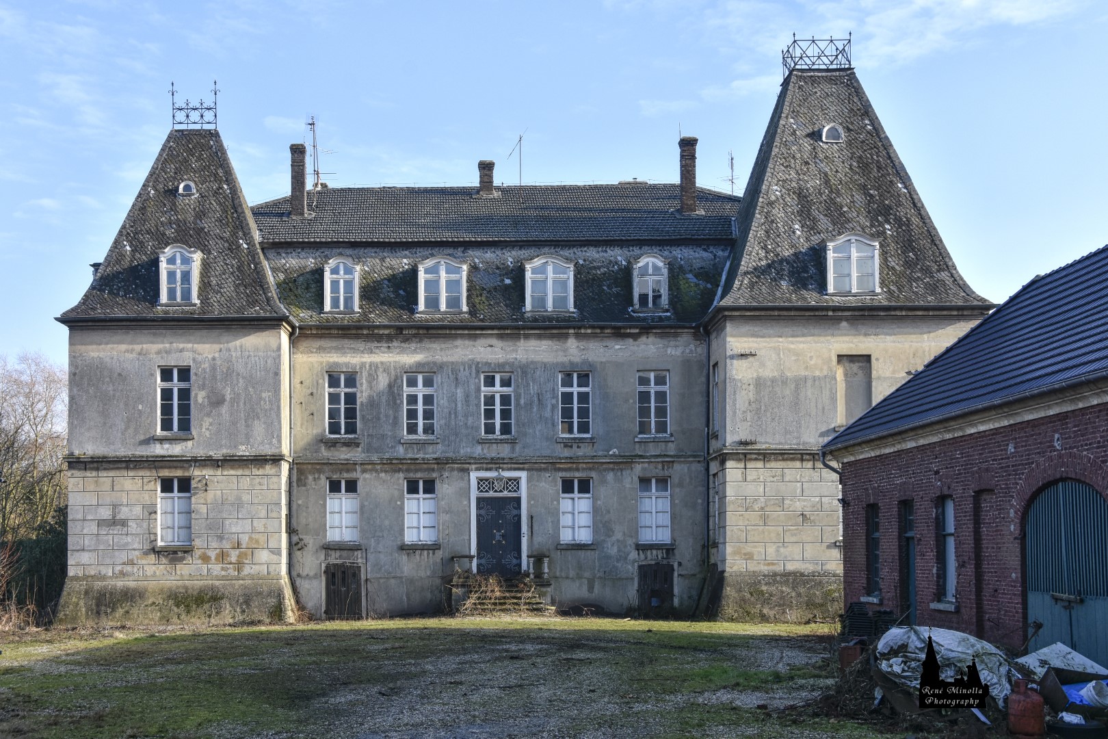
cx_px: 554
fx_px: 1339
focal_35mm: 44
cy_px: 370
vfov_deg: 30.8
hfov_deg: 45.0
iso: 200
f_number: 8
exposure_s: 1/250
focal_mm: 29
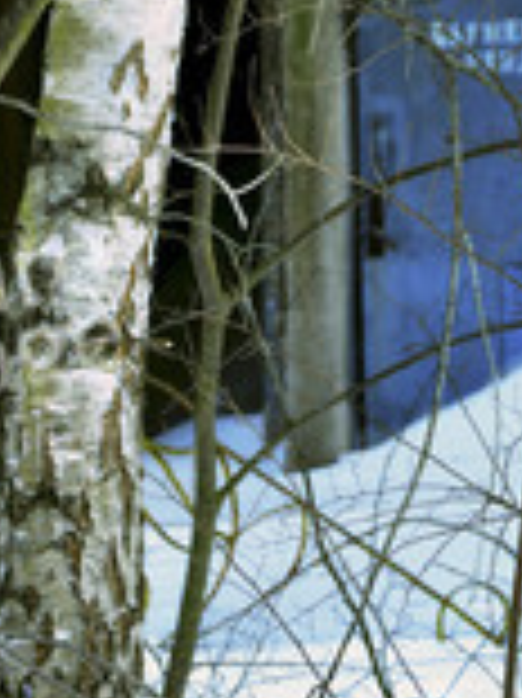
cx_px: 385
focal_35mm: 231
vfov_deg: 8.6
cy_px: 122
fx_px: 4651
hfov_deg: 6.4
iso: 320
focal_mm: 62
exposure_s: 1/125
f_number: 5.6
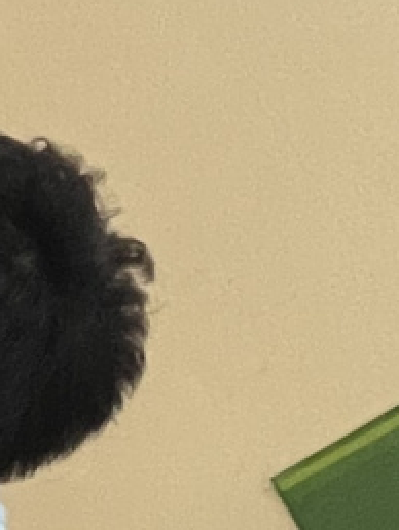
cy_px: 711
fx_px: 1580
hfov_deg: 8.5
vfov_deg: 17.7
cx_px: -1121
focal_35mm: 103
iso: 250
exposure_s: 1/63
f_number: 1.8
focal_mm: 1.57
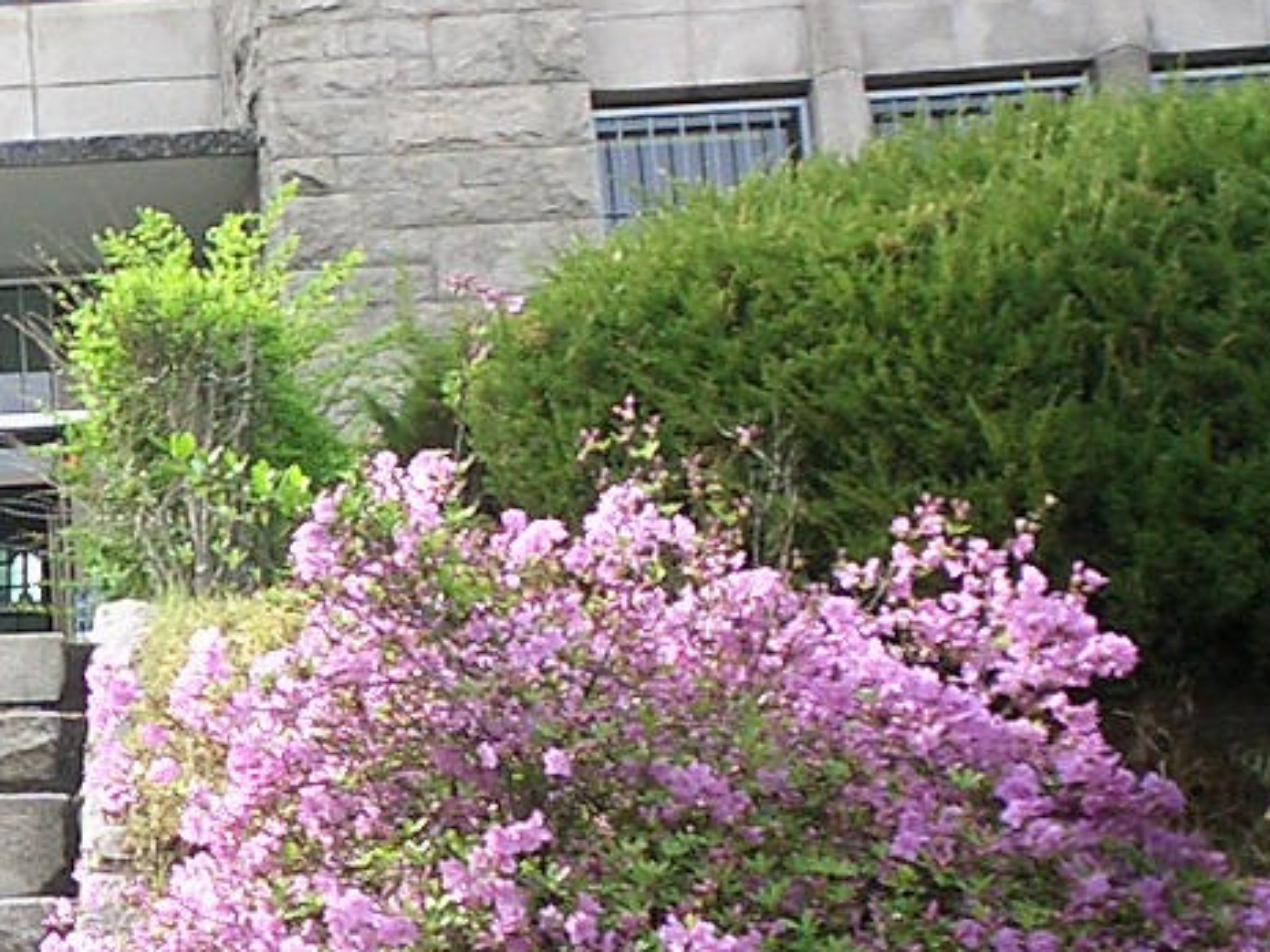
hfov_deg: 17.9
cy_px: 728
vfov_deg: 14.4
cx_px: -400
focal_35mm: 102
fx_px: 3742
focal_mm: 5.6
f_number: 3.5
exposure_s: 1/160
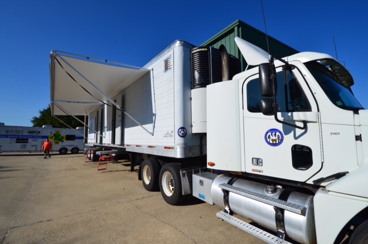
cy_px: 122
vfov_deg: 77.1
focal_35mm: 15
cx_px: 184
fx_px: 153
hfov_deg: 100.5
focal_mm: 10
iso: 100
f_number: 9
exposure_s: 1/320
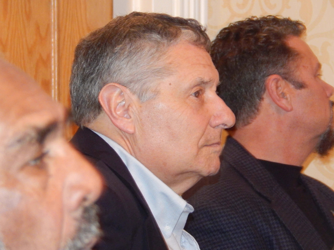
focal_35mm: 282
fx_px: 2721
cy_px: 125
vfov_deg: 5.3
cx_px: 167
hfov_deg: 7.0
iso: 1400
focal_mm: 50.1
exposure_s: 1/30
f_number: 5.7
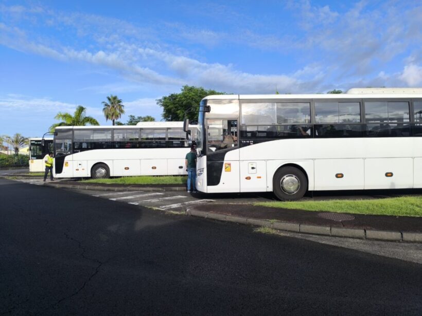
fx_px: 280
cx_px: 211
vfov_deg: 58.9
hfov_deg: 73.9
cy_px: 158
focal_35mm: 23
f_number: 1.65
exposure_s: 1/622
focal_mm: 6.14
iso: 50
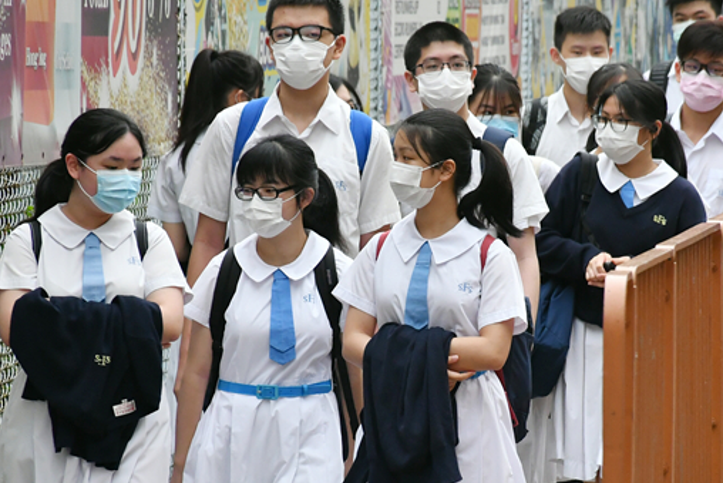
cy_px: 222
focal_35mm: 248
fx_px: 4982
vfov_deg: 5.5
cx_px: 384
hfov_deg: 8.3
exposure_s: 1/1000
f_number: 8
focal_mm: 140
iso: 1600
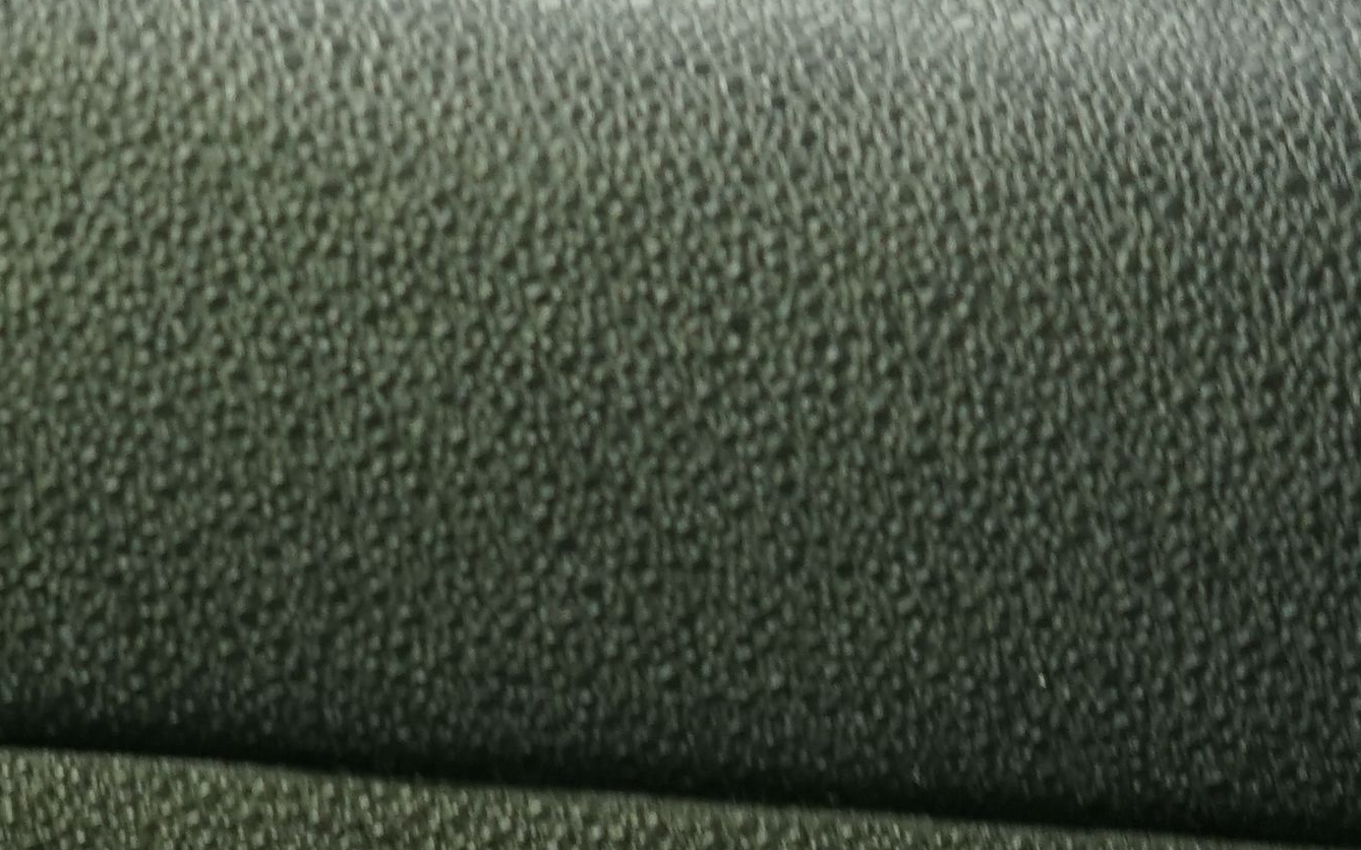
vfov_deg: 10.2
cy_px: 827
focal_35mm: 128
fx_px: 4747
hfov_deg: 15.7
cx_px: -247
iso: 800
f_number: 3.5
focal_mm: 28
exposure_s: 1/13
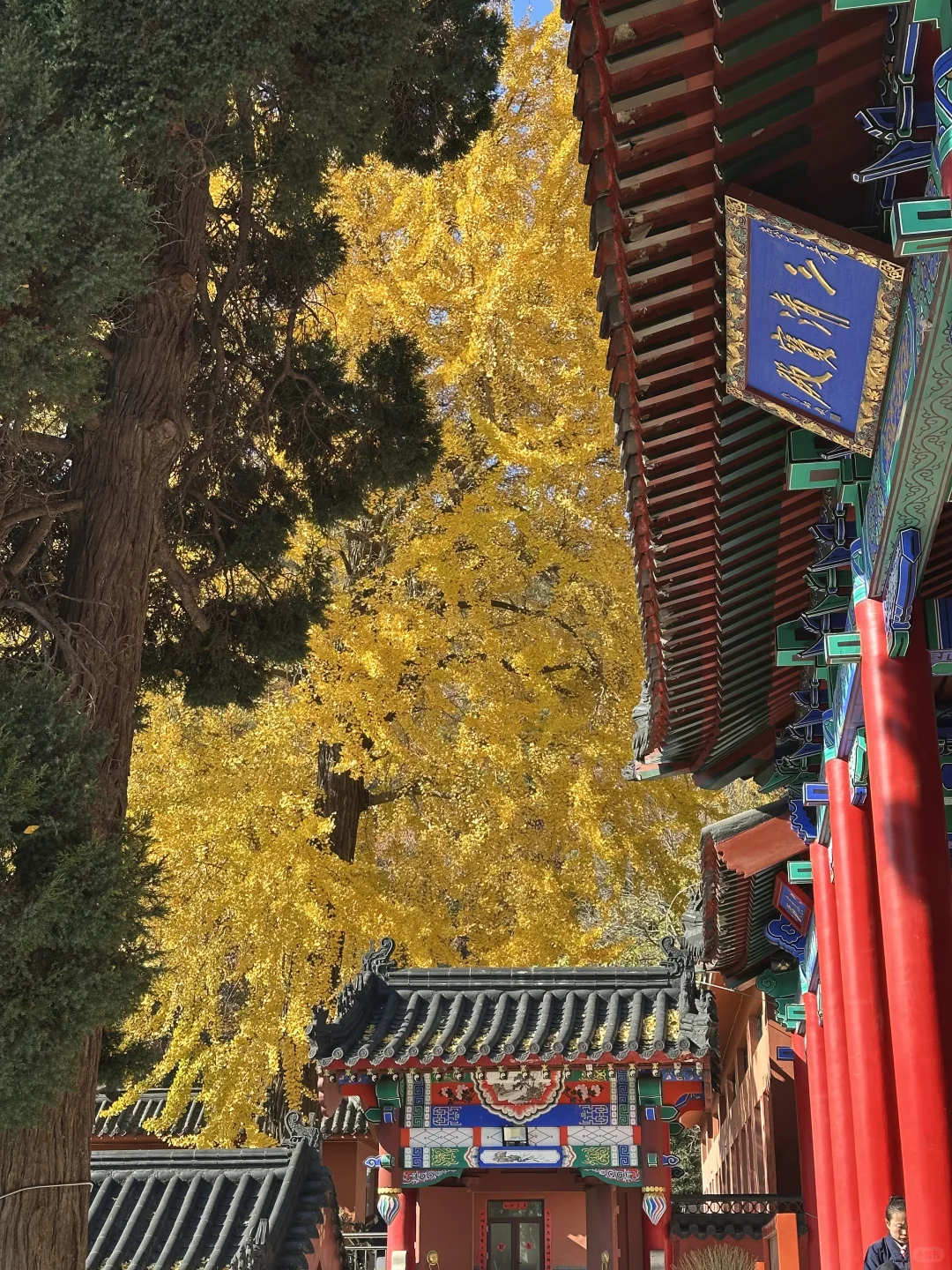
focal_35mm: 48
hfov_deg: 30.3
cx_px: 476
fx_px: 1760
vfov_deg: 39.7
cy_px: 635
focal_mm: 6.86
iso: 64
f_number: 1.78
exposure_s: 1/887
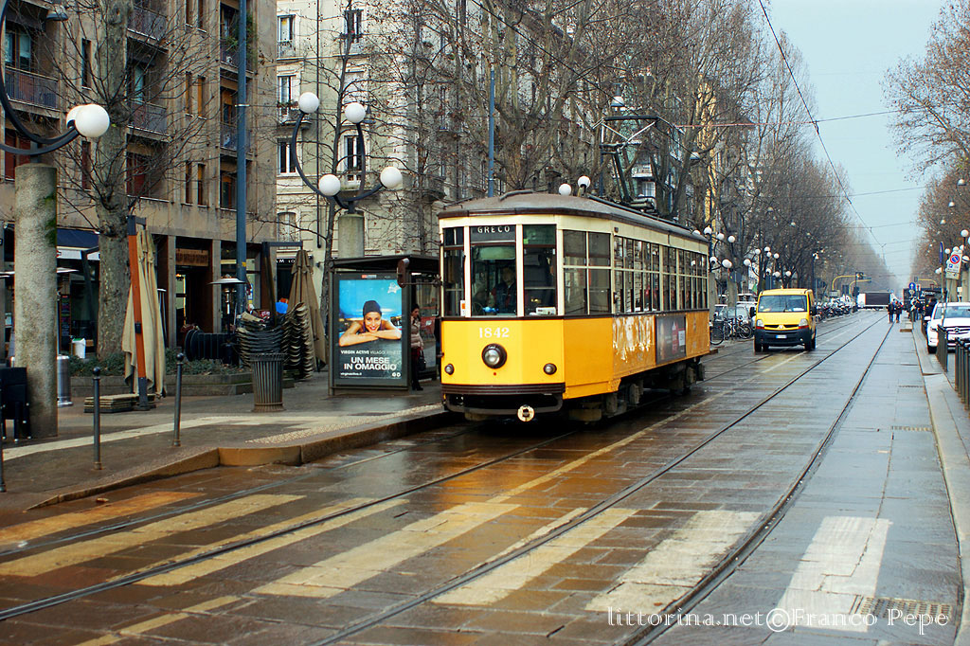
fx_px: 1414
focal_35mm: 52
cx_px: 485
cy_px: 323
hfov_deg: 37.9
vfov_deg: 25.7
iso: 200
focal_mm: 35
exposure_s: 1/320
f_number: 3.5
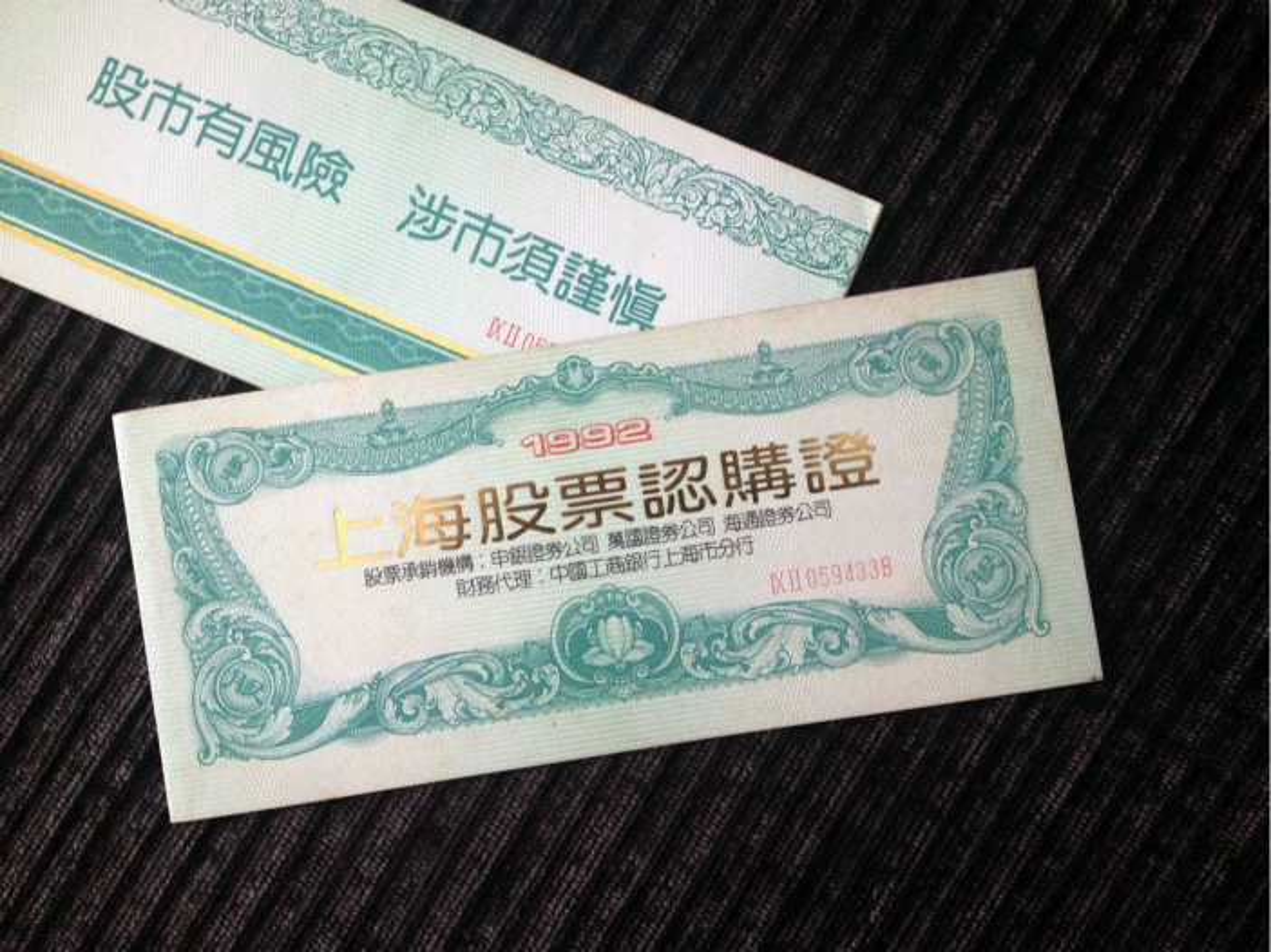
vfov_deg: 40.7
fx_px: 1285
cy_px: 476
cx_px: 636
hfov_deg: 52.6
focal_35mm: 35
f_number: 2.4
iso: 250
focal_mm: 4.28
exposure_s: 1/20
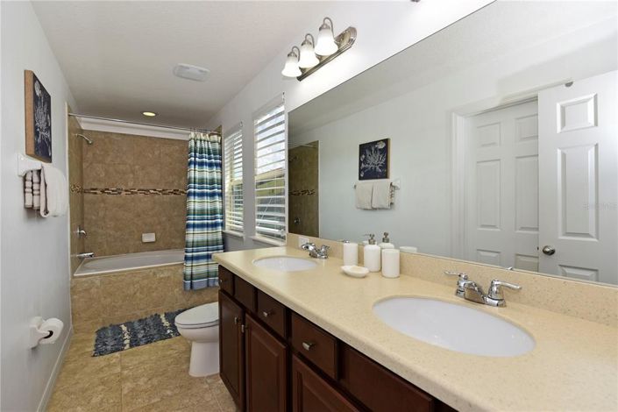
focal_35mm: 16
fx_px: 275
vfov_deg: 73.7
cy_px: 206
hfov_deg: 96.7
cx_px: 309
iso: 180
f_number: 5.6
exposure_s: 1/125
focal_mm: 16
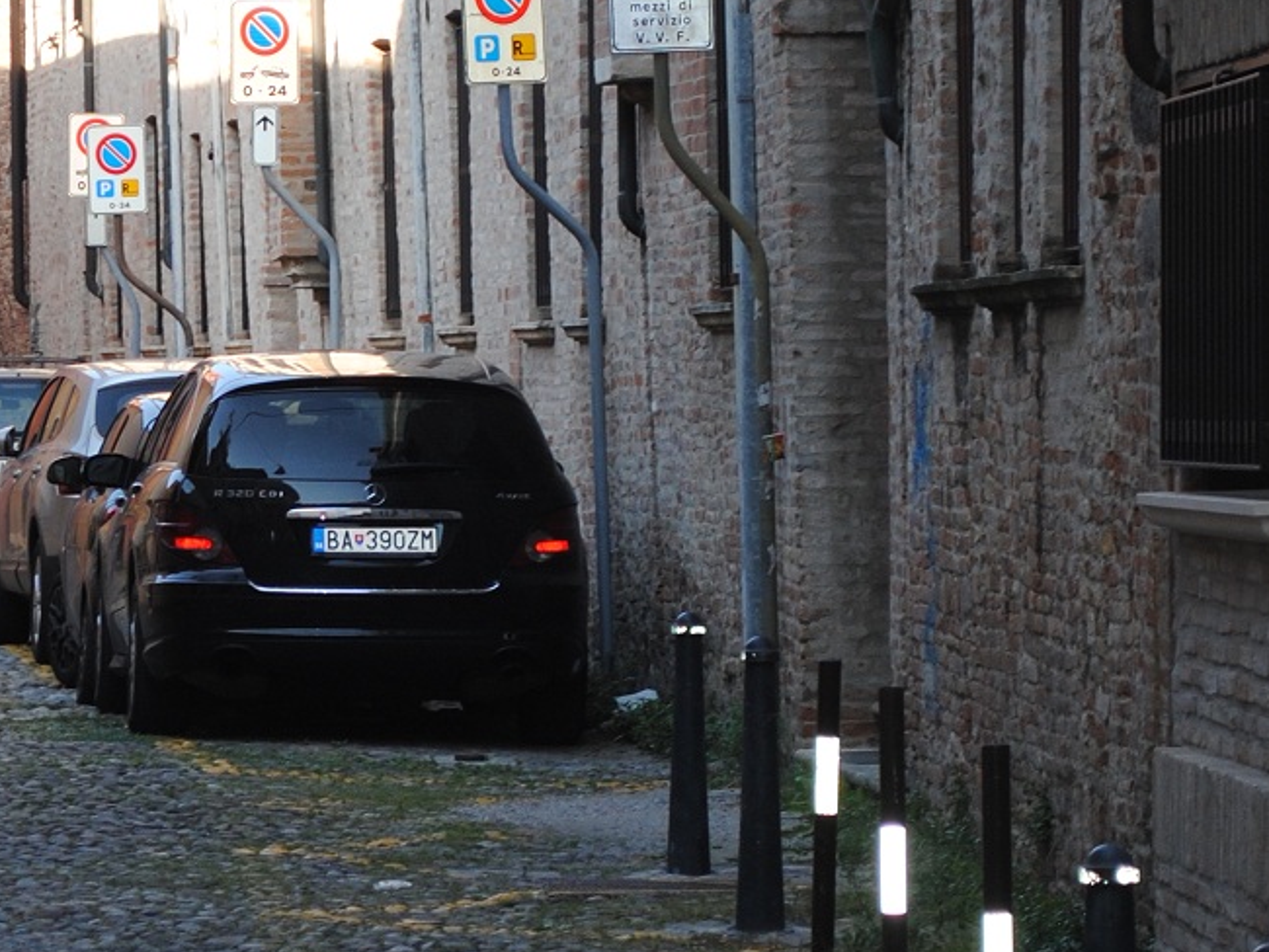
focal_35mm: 236
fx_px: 8671
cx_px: 213
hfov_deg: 8.4
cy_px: 431
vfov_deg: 6.3
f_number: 5.6
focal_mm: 55
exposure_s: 1/125
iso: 140
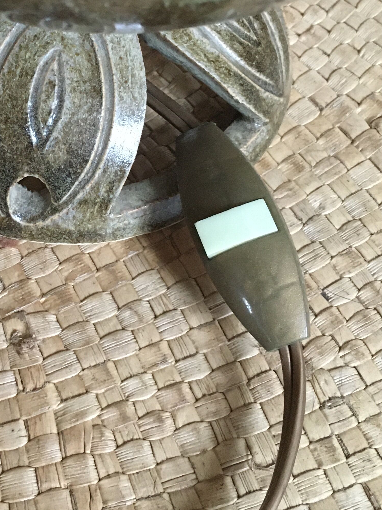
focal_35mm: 59
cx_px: 21
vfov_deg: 32.4
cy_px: 171
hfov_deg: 24.0
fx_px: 868
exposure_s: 1/25
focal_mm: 4.15
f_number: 2.2
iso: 200
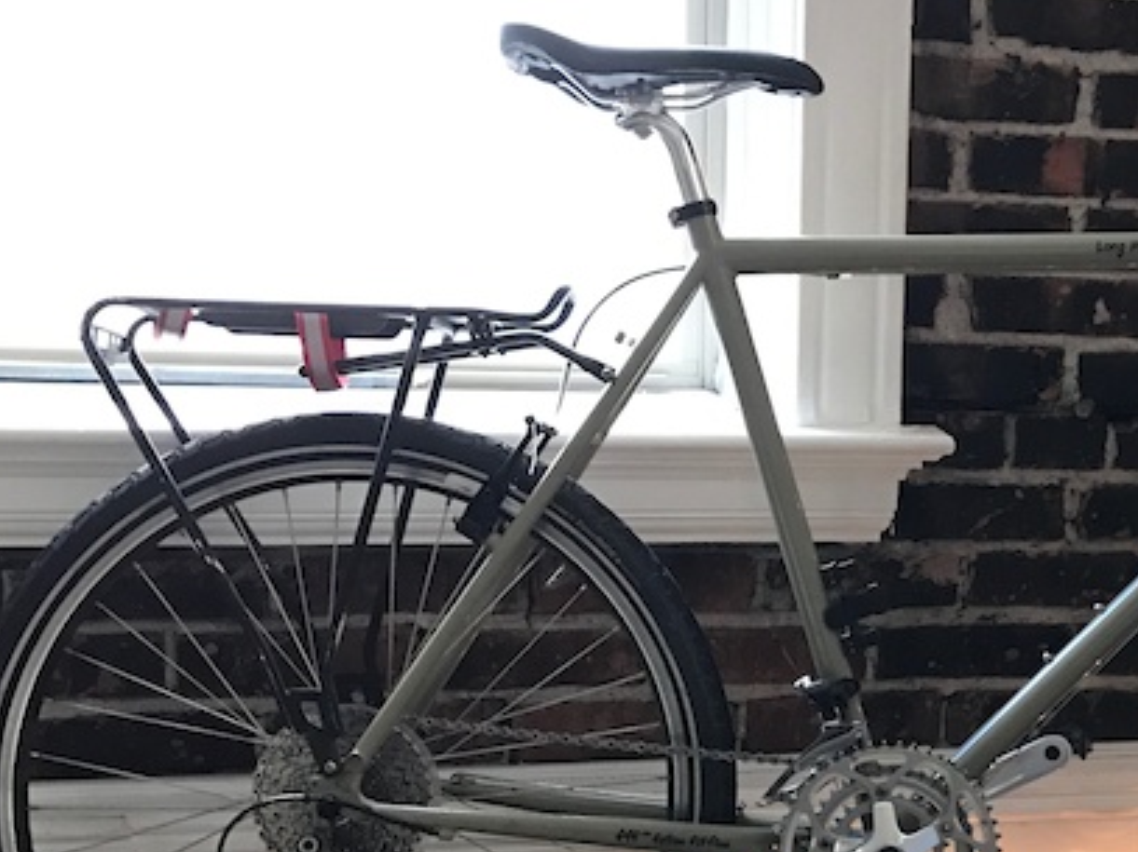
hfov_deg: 33.7
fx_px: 1808
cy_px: 567
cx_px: 948
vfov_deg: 26.4
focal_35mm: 55
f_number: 1.8
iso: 80
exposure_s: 1/15
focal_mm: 3.99
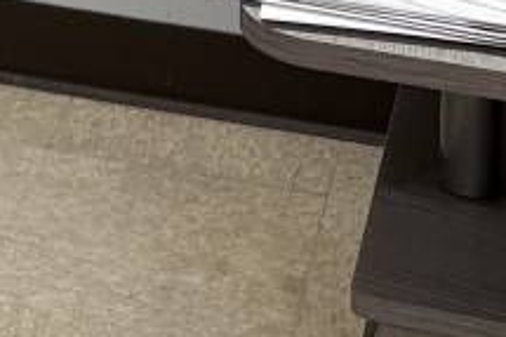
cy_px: -832
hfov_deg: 11.0
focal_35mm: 181
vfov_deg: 6.6
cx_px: -209
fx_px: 2542
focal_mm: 5.96
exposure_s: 1/60
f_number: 1.6
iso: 100
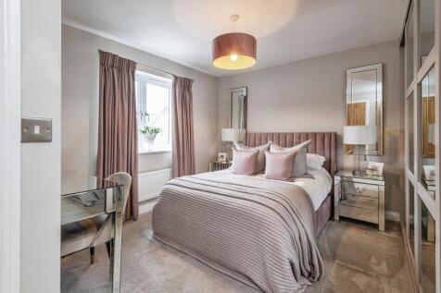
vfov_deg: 73.7
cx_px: 220
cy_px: 146
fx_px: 196
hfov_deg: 96.8
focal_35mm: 16
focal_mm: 16
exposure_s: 1/8
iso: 320
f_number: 8
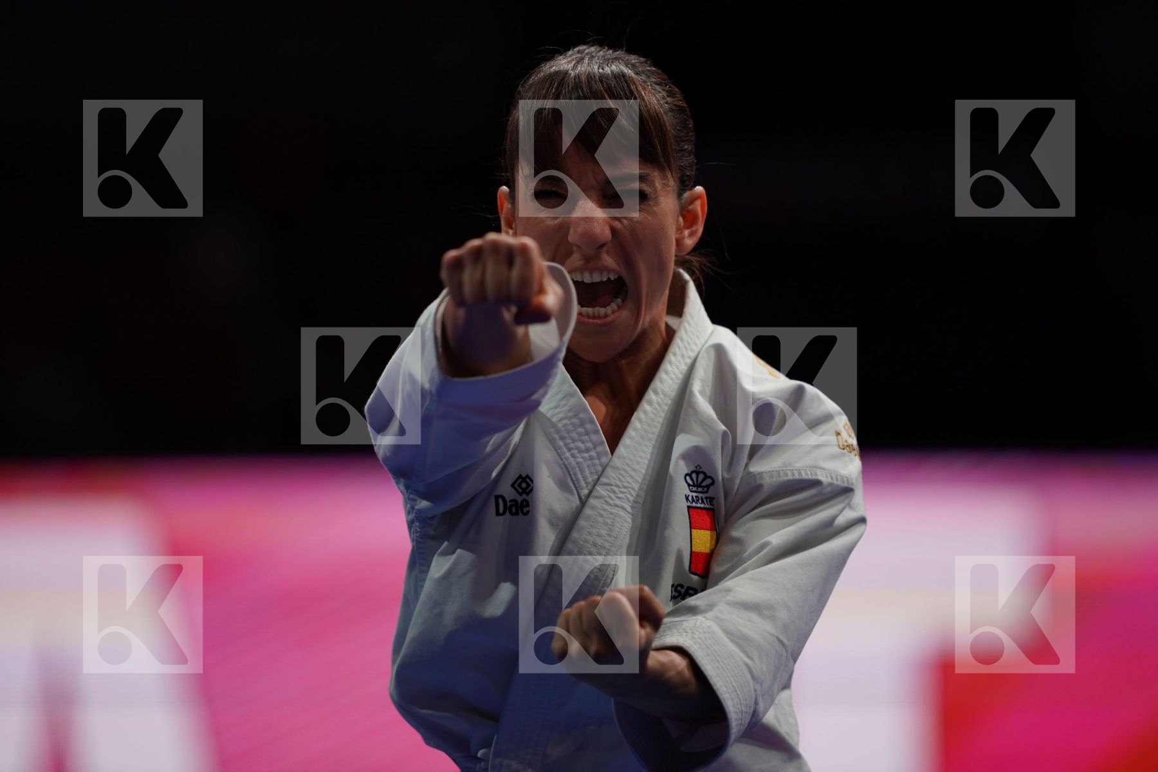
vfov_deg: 3.4
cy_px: 386
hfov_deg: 5.2
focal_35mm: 400
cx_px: 579
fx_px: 12866
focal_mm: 400
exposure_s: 1/500
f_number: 2.8
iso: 800
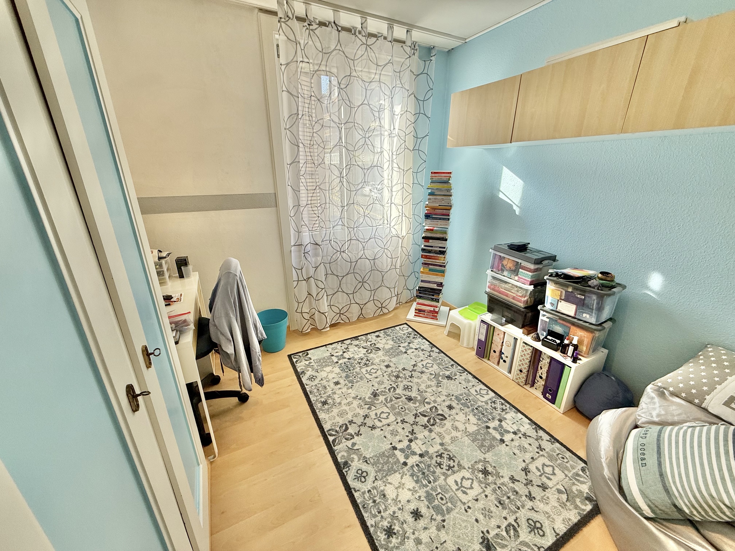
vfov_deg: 85.7
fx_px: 297
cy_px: 276
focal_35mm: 14
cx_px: 368
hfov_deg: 102.1
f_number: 2.2
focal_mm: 2.22
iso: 80
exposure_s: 1/99
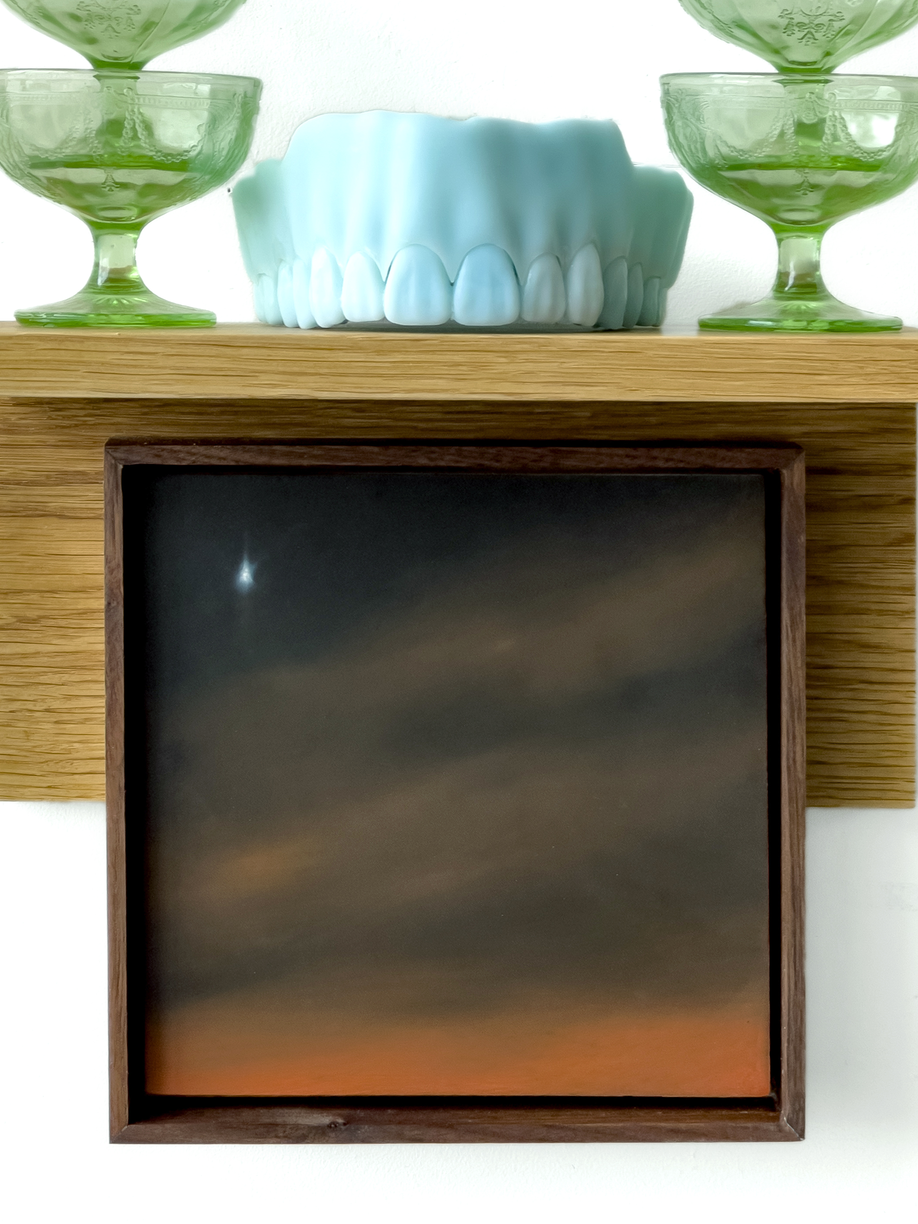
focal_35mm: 92
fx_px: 3253
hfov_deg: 16.1
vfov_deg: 21.3
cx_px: 464
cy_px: 454
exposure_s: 1/100
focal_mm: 7.5
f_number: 2.2
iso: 50
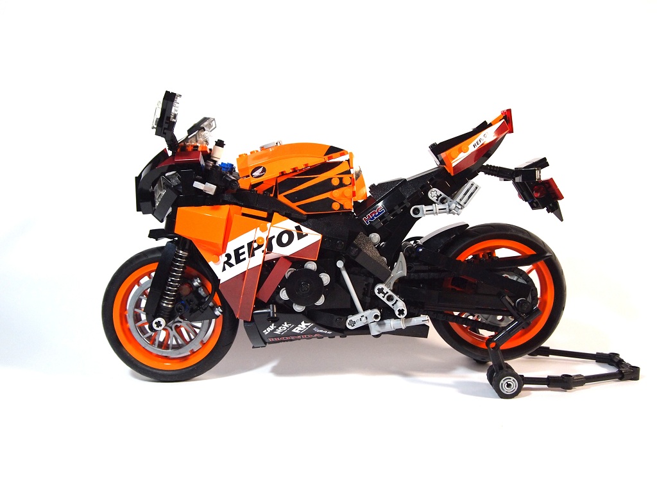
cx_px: 328
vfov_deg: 41.8
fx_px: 645
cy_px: 246
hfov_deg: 54.0
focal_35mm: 34
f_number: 4
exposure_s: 1/60
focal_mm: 17
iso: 640
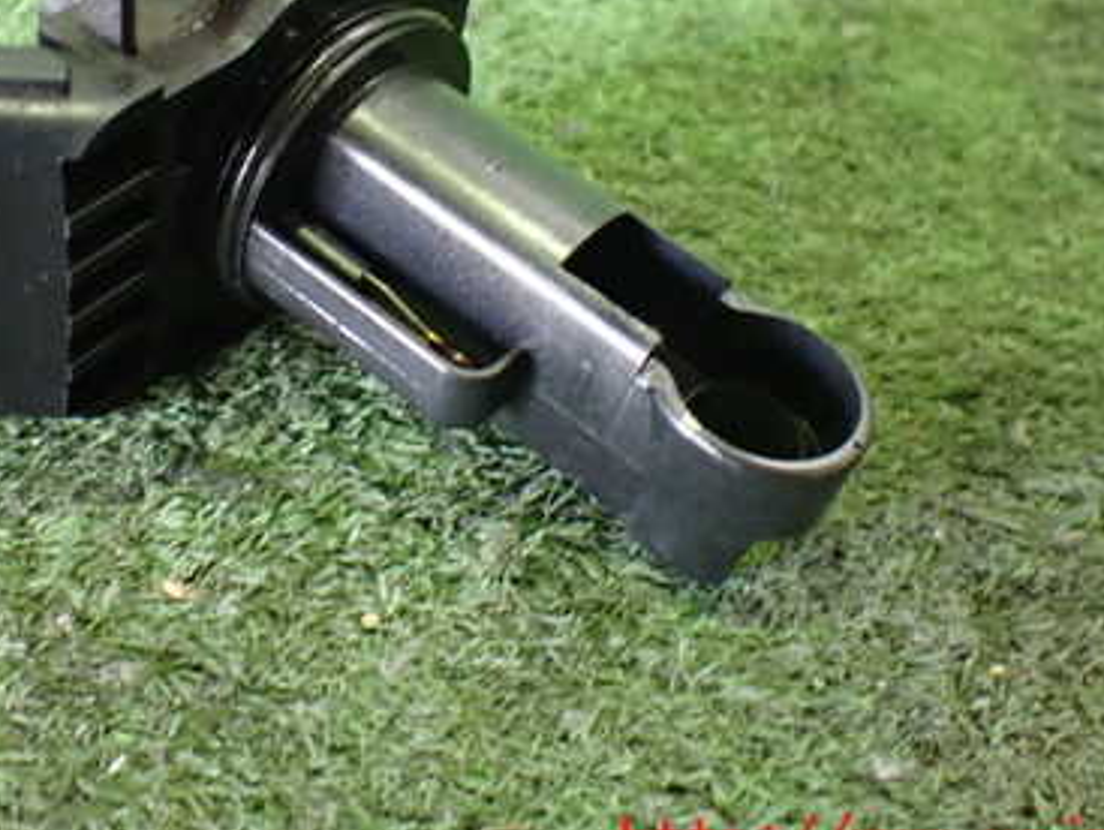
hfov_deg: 38.6
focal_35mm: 49
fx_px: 1564
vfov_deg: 29.3
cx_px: 397
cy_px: 208
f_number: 2.3
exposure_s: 1/40
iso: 800
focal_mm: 5.4
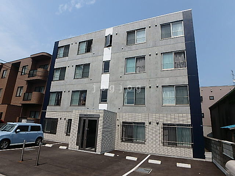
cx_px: 118
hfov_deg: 79.0
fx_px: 143
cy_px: 88
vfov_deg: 63.4
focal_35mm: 21
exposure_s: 1/800
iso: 125
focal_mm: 3.7
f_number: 6
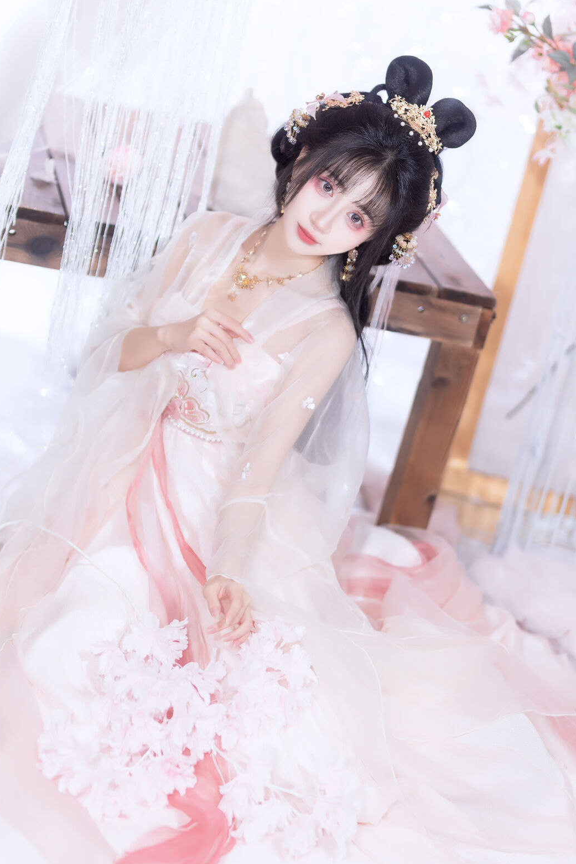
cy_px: 425
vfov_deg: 20.8
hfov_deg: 14.0
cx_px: 315
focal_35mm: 98
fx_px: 2351
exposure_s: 1/400
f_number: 1.4
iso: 200
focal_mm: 85
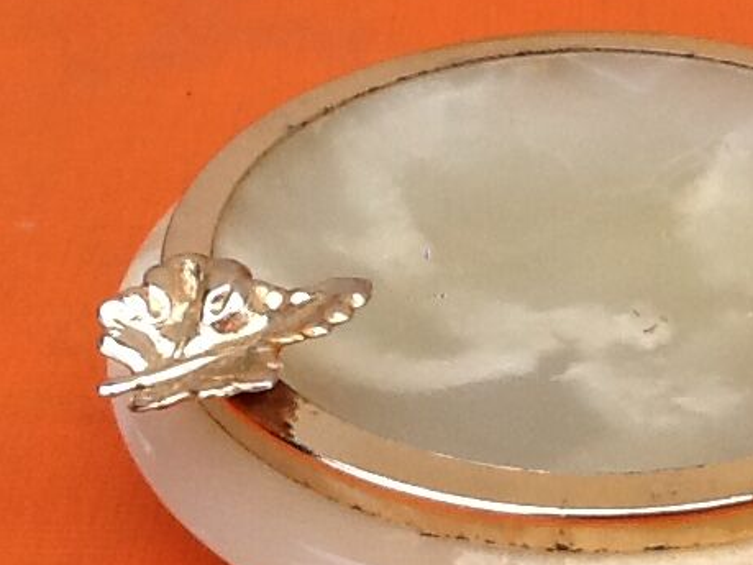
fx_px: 2001
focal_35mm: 92
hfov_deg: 21.1
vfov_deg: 16.1
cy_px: 305
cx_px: 602
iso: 40
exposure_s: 1/764
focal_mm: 2.03
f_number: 2.4
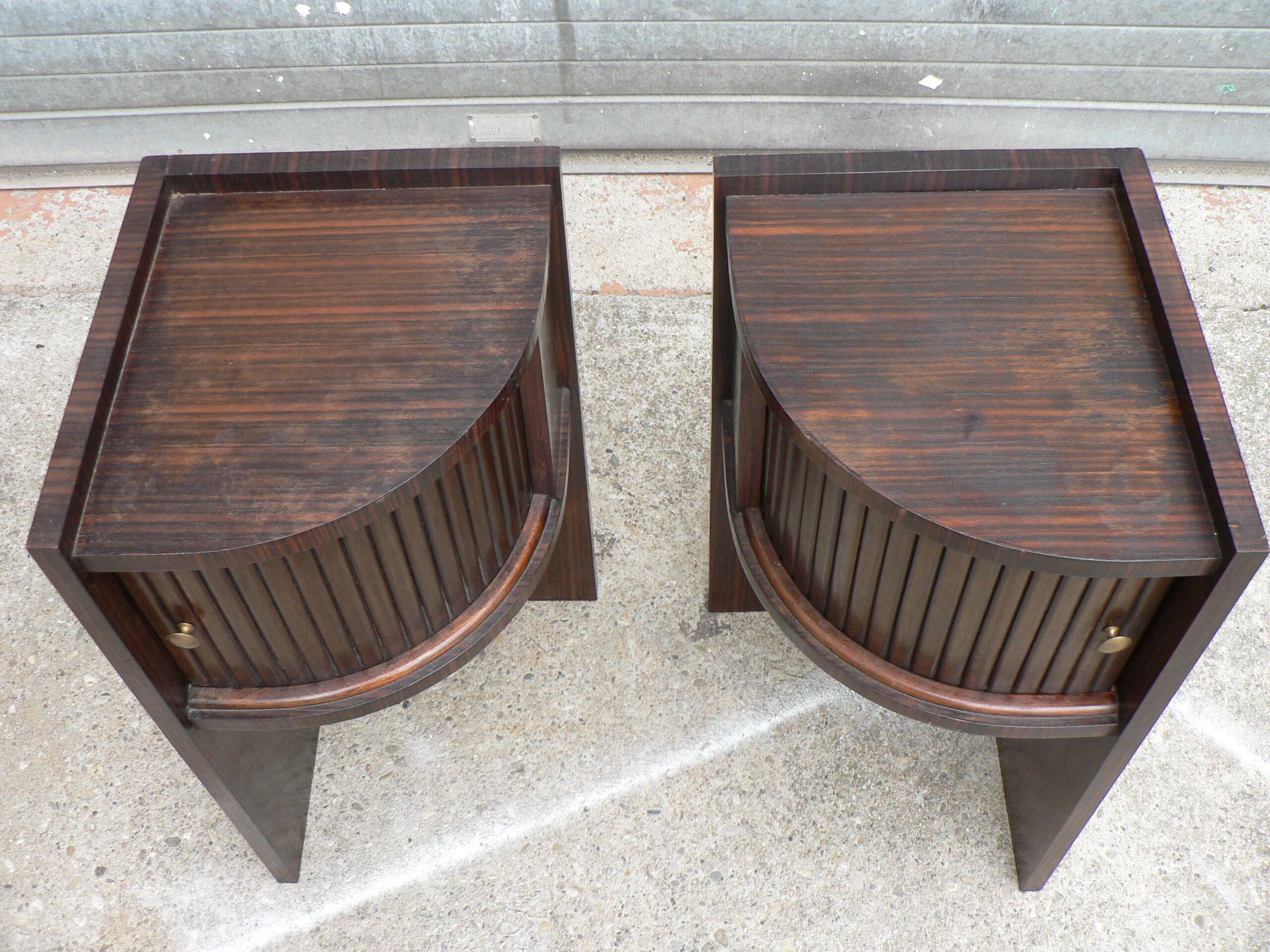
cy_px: 476
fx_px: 1321
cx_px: 635
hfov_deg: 51.4
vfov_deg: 39.7
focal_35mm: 36
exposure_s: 1/100
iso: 80
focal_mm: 6
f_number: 2.8
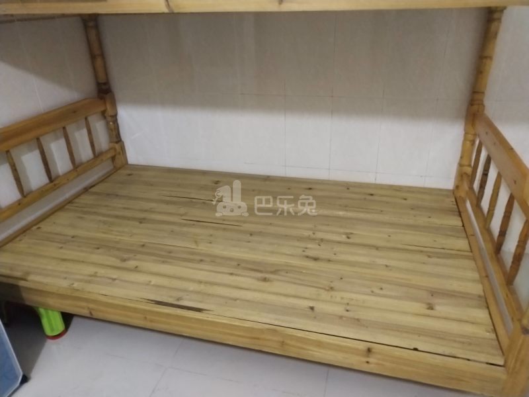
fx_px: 458
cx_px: 264
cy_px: 198
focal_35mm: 30
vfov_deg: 46.8
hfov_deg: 60.0
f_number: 1.8
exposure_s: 1/25
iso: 701
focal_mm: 3.95
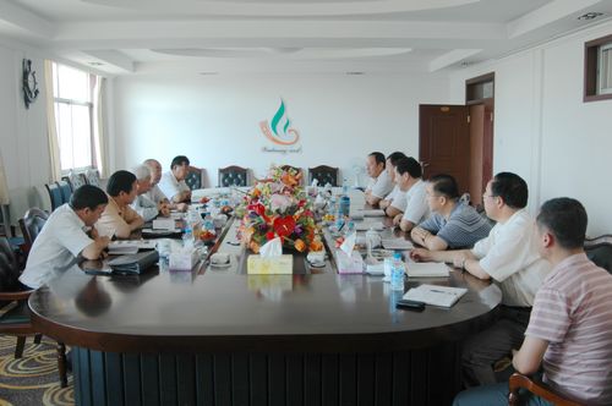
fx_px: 611
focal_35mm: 36
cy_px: 203
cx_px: 306
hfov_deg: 53.2
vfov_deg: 36.8
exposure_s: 1/40
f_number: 3.5
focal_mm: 24
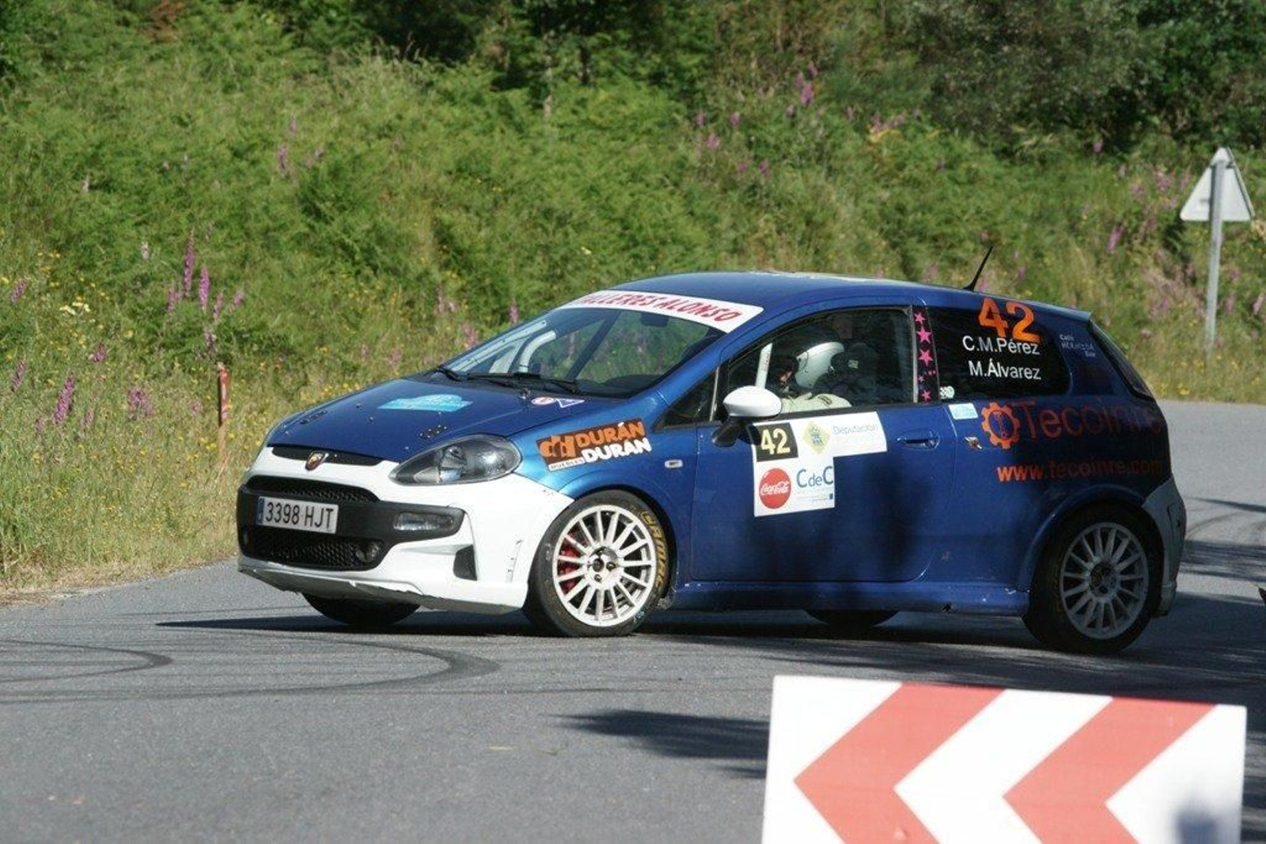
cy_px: 422
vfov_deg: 4.9
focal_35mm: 280
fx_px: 9847
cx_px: 633
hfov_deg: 7.4
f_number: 9
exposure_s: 1/1600
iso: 800
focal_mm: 280
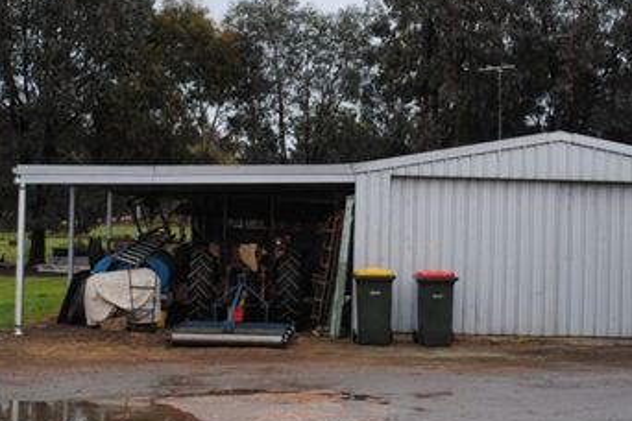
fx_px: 1229
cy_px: 204
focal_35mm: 70
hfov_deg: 28.8
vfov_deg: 19.5
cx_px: 390
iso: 100
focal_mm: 34
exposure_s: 1/125
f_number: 5.6
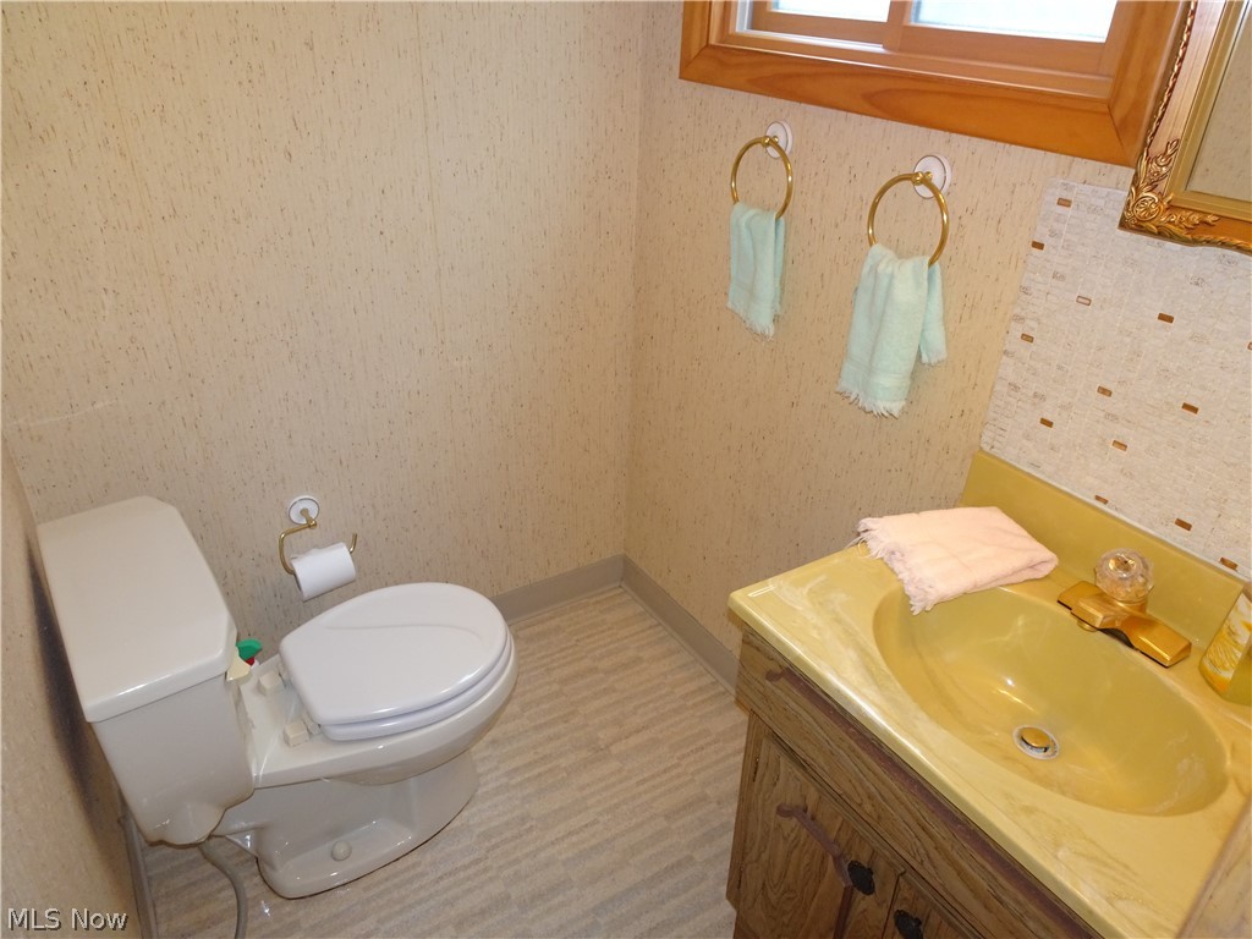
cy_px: 470
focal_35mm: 24
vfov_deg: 56.8
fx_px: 868
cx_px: 626
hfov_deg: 71.6
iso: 200
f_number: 3.5
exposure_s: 1/30
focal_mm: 4.1
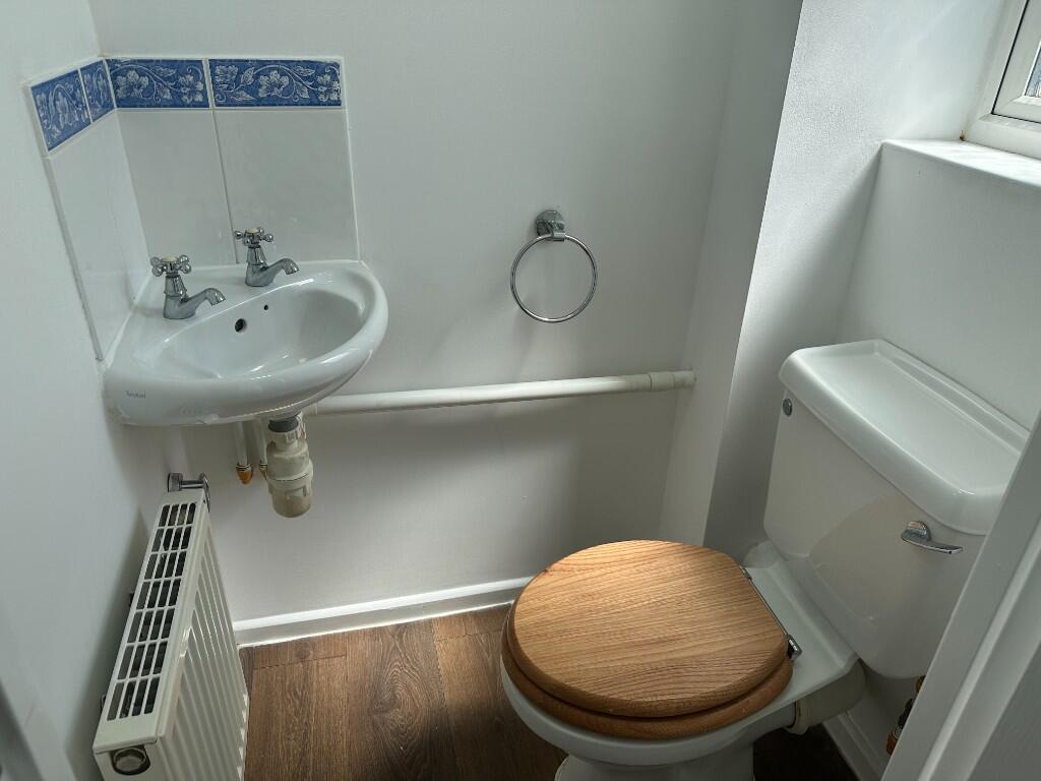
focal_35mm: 24
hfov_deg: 71.6
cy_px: 390
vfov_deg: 56.8
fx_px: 722
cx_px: 520
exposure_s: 1/1072
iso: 80
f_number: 1.78
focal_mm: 6.86
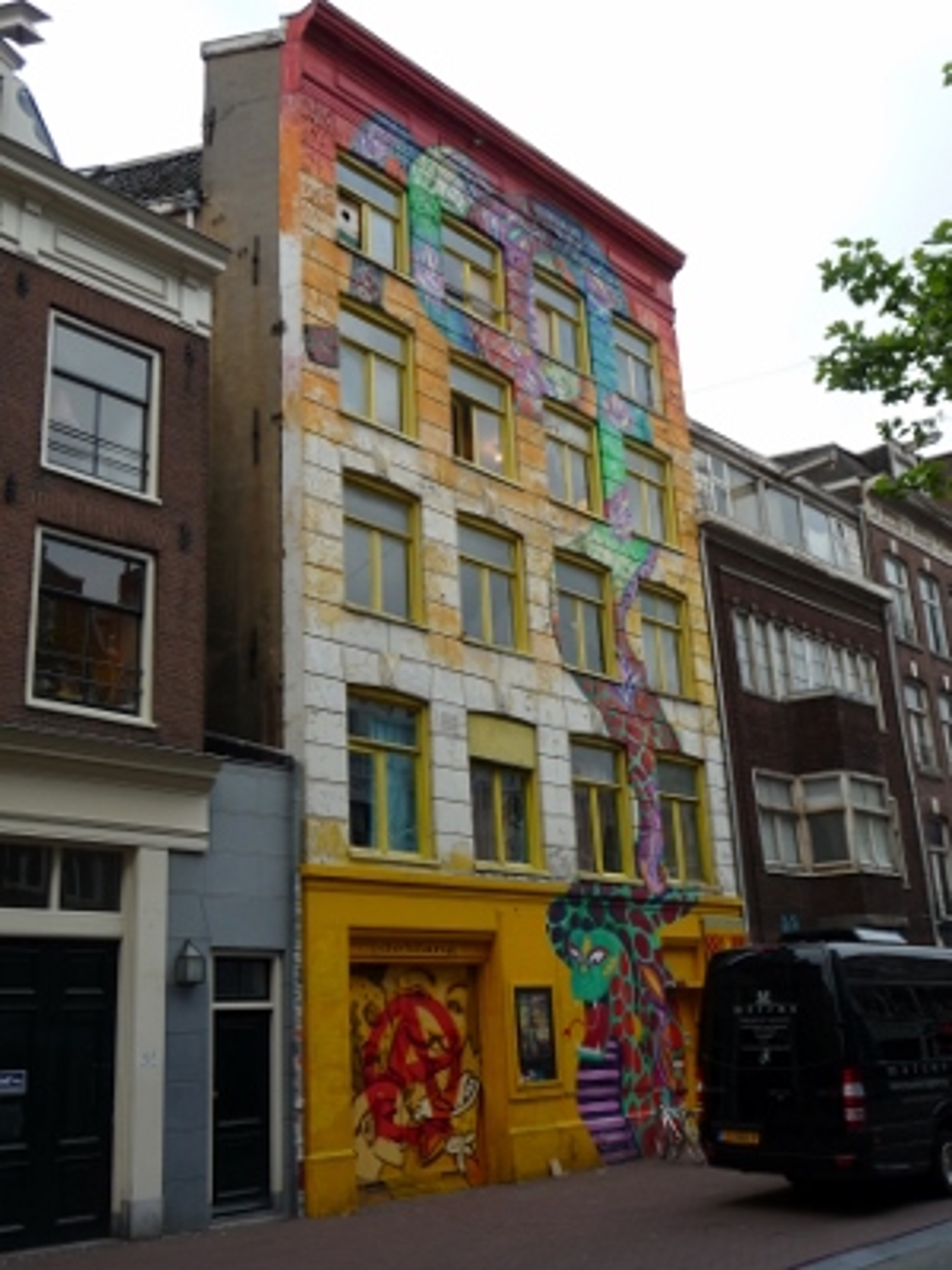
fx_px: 1247
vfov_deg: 54.0
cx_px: 476
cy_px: 635
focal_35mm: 34
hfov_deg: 41.8
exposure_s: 1/50
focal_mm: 5.6
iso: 100
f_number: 3.6
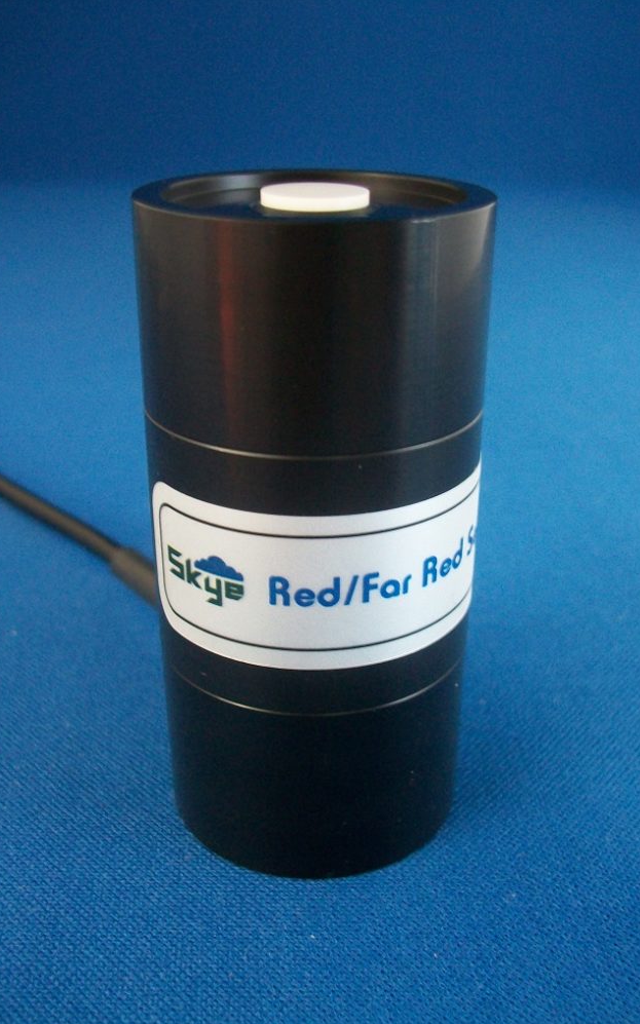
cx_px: 331
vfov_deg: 52.7
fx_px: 1033
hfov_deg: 34.4
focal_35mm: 37
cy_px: 523
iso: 160
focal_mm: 5.7
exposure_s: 1/15
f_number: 2.8
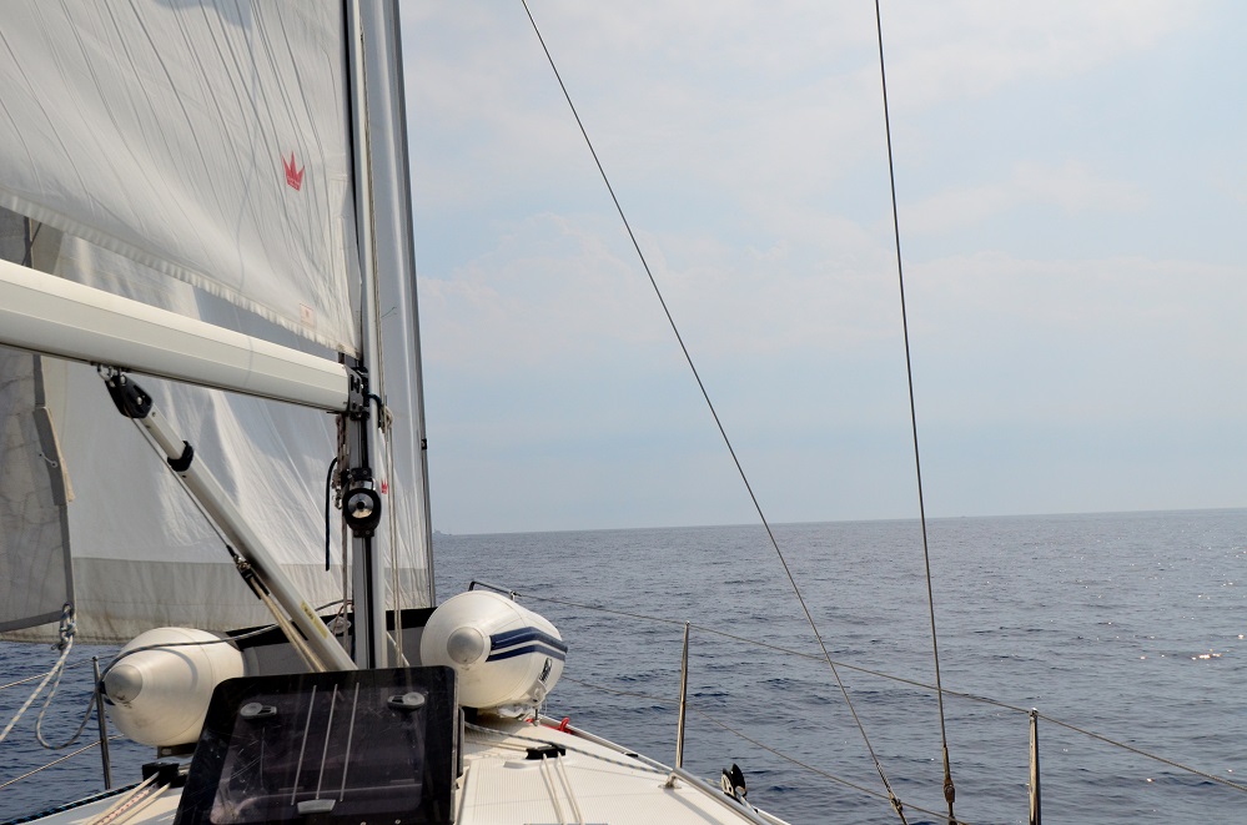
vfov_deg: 36.7
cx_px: 624
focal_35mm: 36
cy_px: 412
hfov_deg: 53.2
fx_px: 1244
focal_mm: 24
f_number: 5.6
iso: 720
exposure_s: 1/8000
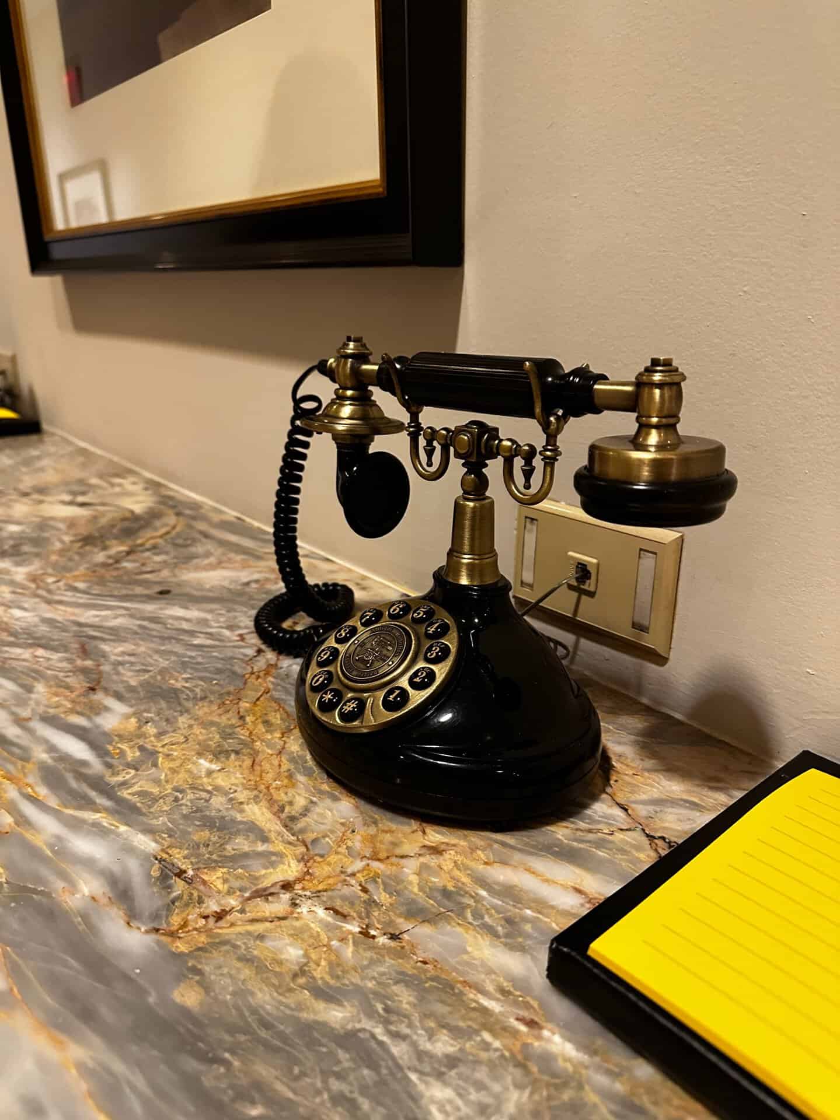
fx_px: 777
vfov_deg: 71.6
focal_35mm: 24
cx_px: 420
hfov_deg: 56.8
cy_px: 560
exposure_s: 1/60
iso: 640
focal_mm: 6.86
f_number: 1.78
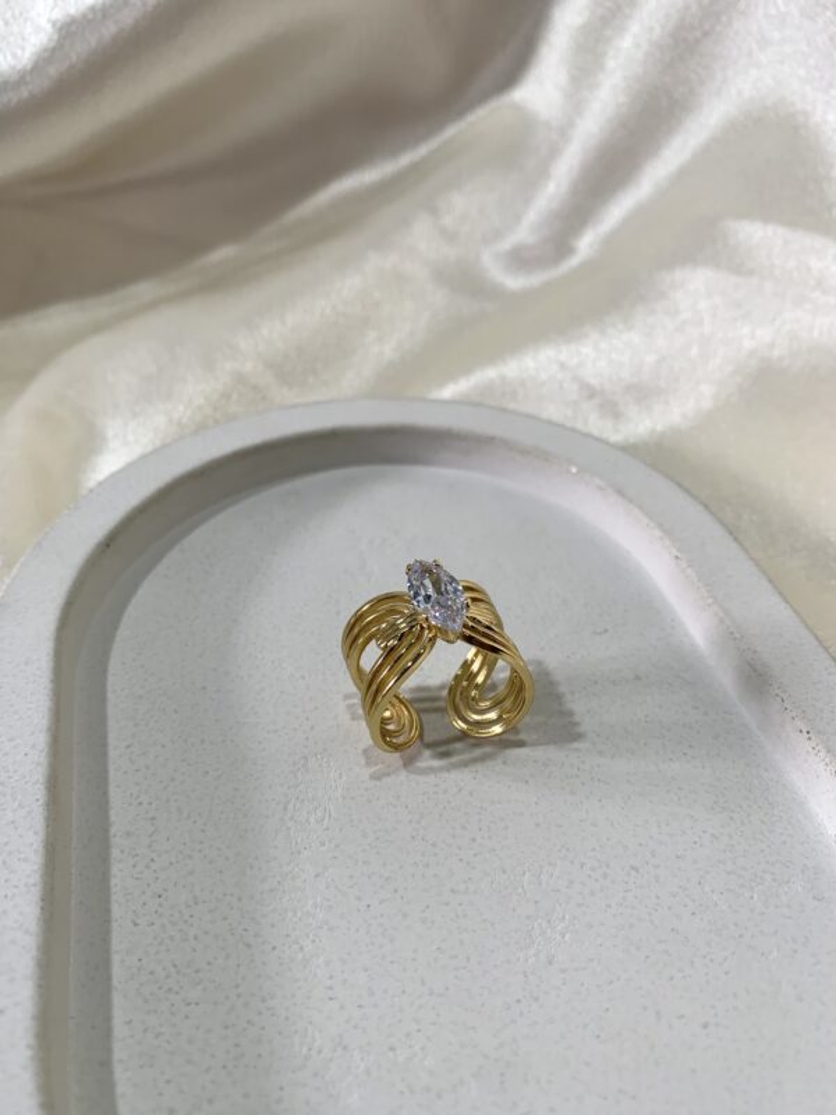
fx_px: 837
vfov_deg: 67.3
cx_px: 418
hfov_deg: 53.1
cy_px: 558
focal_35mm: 26
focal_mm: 4.25
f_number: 1.8
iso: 64
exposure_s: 1/100
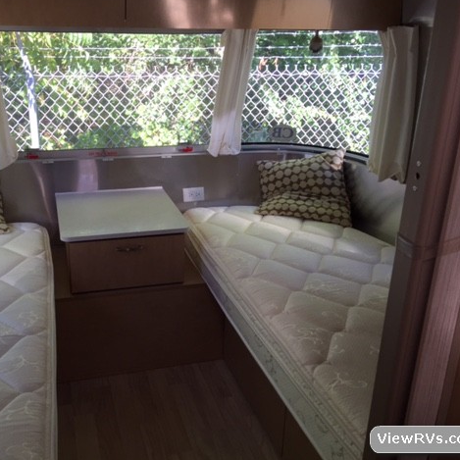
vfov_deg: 47.2
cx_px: 180
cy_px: 227
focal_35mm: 35
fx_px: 526
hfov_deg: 46.9
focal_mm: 4.15
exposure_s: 1/120
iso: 50
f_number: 2.2
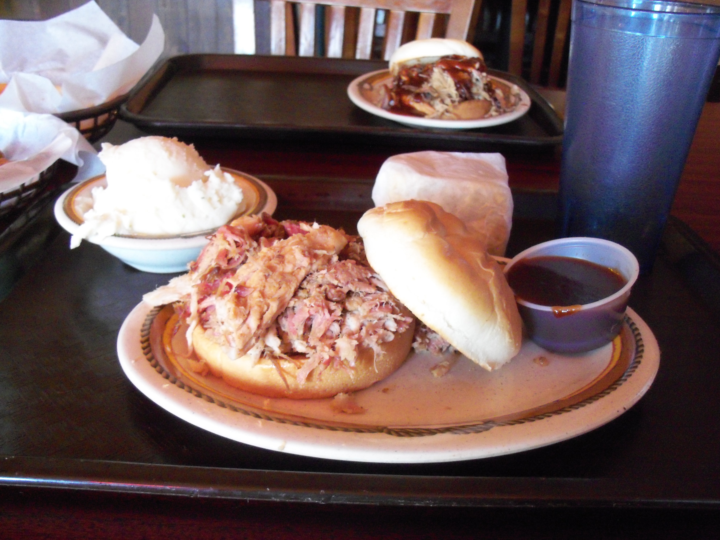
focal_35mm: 35
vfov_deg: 40.7
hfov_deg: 52.6
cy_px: 270
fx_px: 728
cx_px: 360
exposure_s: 1/13
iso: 400
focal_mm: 6.3
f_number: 3
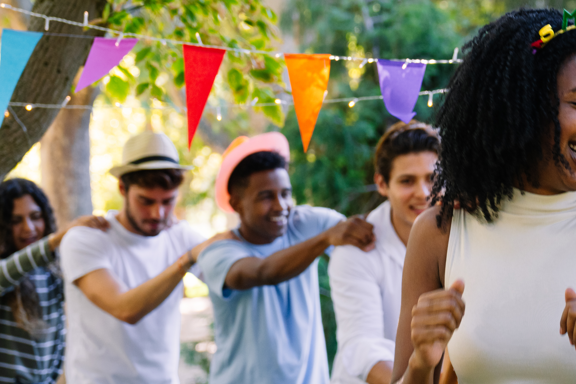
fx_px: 1936
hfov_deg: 16.8
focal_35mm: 121
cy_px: 264
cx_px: 418
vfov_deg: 11.3
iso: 400
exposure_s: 1/200
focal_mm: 46
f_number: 3.2
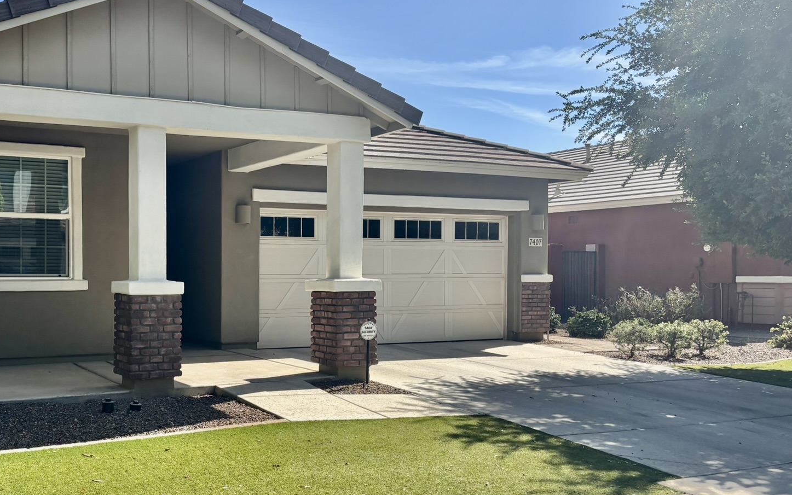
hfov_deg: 49.2
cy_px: 274
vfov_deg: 32.8
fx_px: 842
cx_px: 246
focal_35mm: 39
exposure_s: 1/2933
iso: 50
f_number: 1.6
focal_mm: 5.96
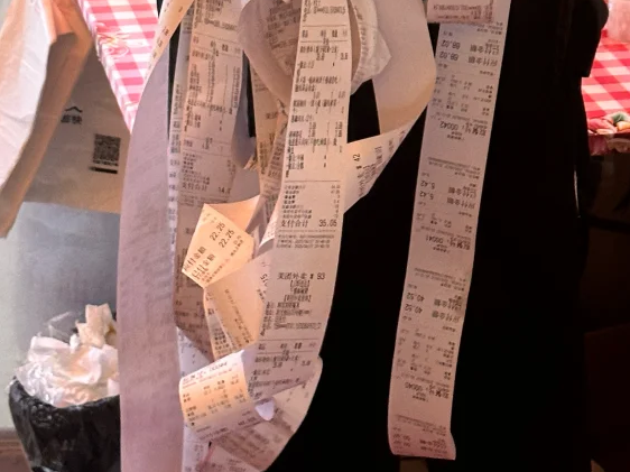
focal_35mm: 123
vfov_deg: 11.4
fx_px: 2238
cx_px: 389
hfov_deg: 16.0
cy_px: -284
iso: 250
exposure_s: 1/50
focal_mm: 6.86
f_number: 1.78
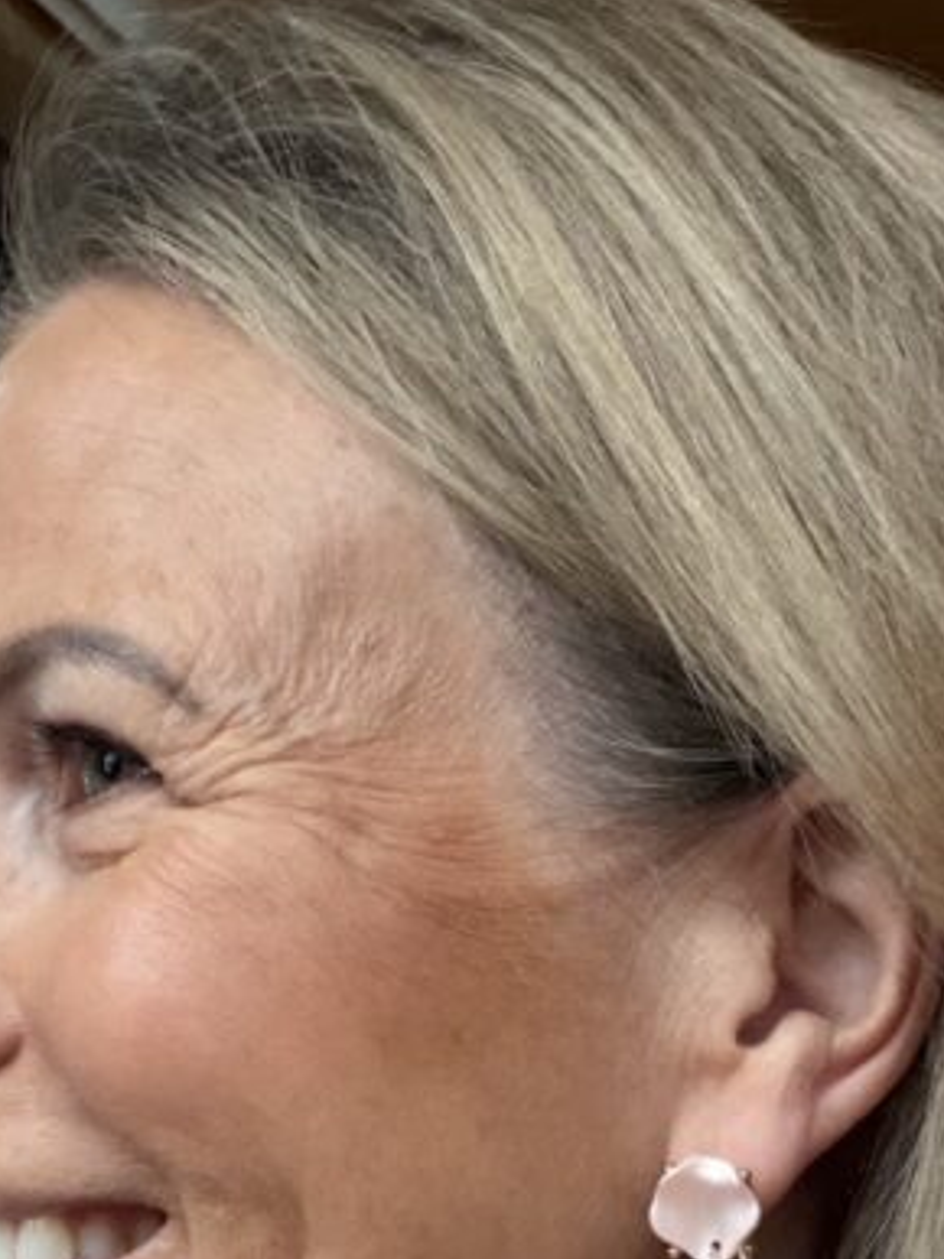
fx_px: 2256
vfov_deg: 30.0
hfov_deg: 23.6
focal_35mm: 62
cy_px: 1116
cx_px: 488
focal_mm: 2.71
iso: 500
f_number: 1.9
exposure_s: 1/30
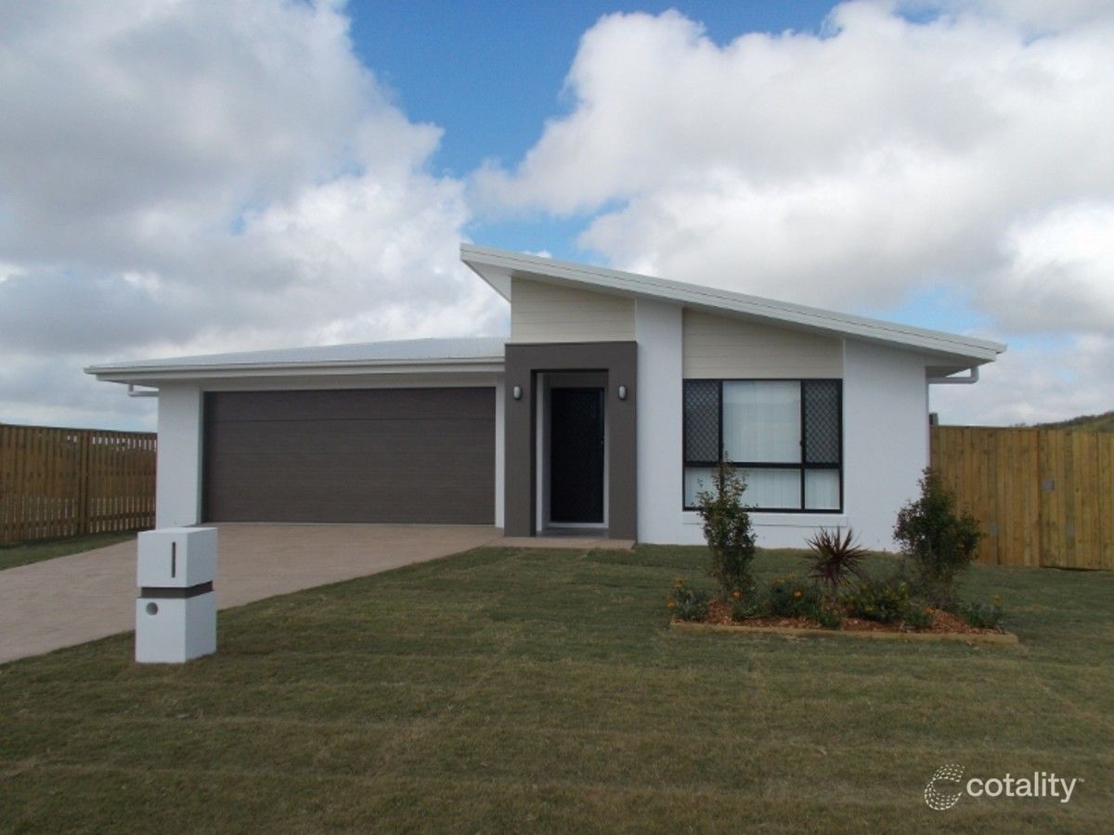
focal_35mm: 26
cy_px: 418
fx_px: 837
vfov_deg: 53.1
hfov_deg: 67.3
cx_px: 557
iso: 80
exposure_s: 1/160
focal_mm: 4.6
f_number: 8
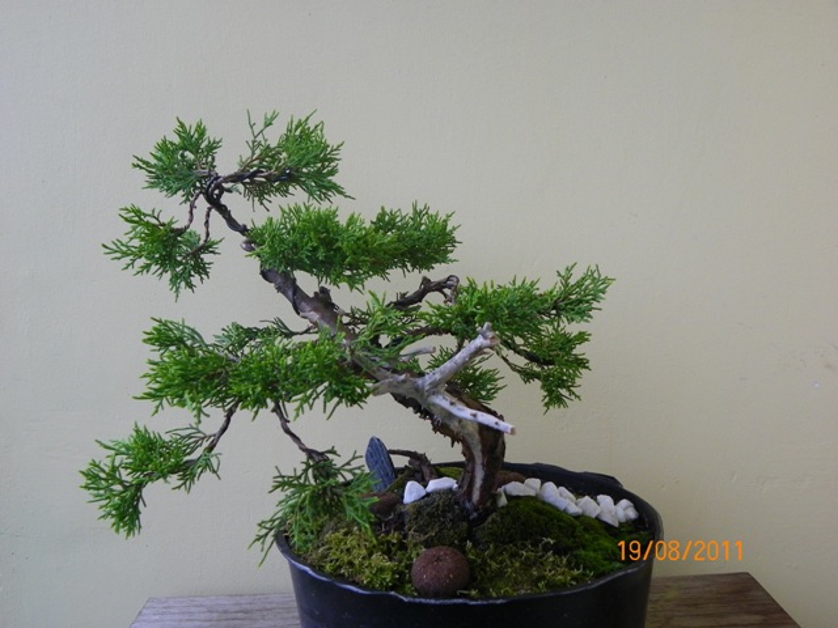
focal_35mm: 35
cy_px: 314
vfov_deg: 40.7
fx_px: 847
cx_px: 419
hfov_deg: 52.6
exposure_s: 1/30
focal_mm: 6.2
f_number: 3.2
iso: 125
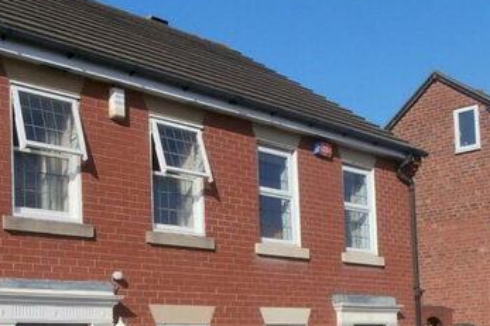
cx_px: 209
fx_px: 857
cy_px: 307
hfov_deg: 31.9
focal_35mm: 63
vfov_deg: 21.0
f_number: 8.9
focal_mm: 5.36
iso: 100
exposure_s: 1/200
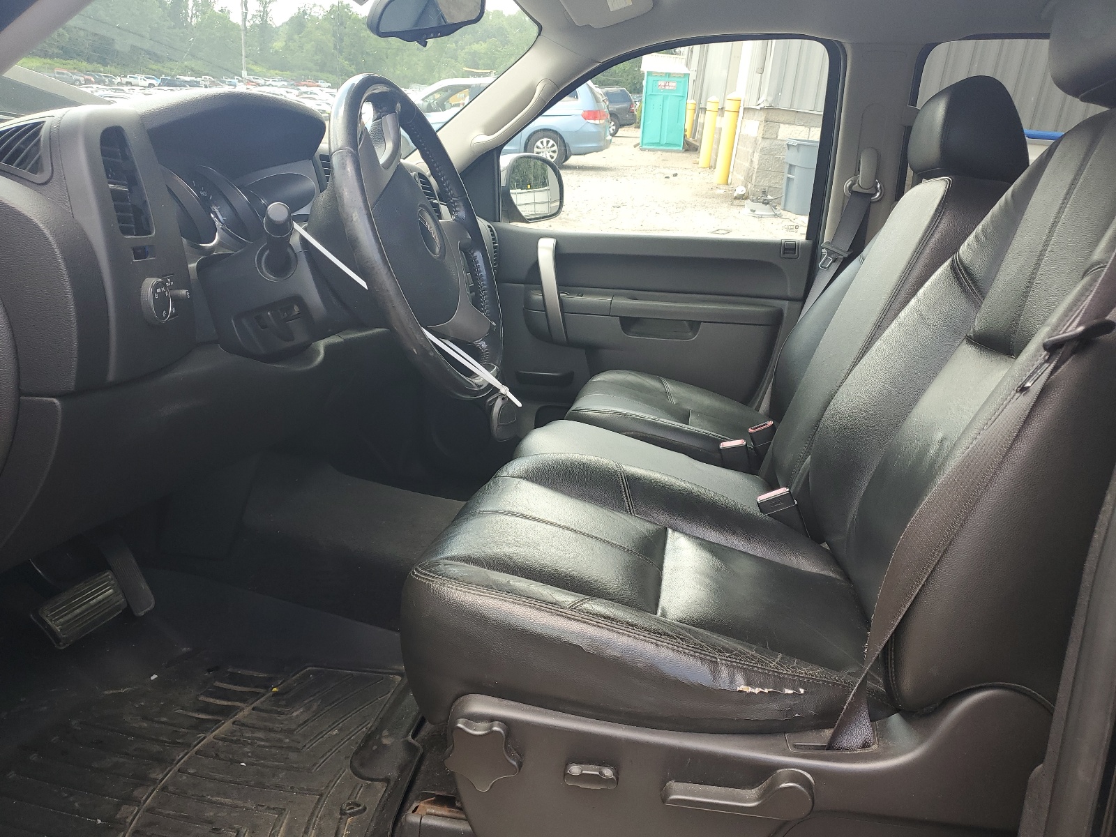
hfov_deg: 67.3
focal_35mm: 26
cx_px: 558
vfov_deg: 53.1
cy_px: 418
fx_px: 838
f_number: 1.5
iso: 50
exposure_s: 1/217
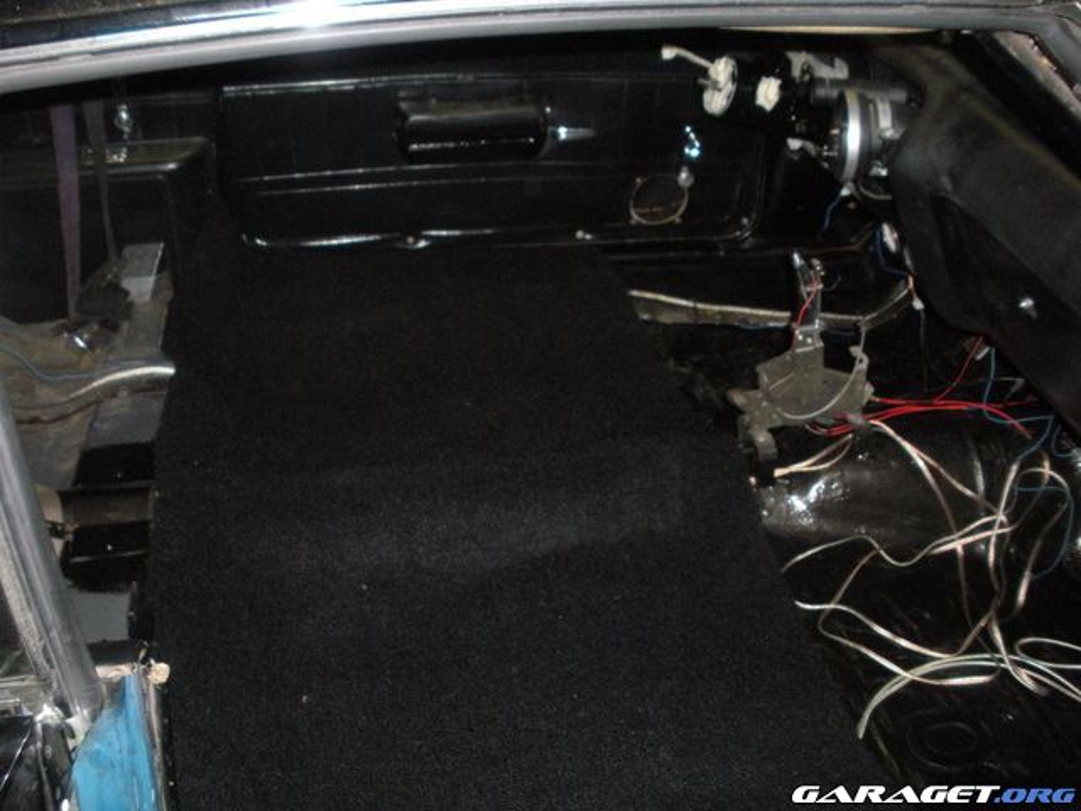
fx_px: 1124
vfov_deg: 39.7
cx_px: 540
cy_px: 406
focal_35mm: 36
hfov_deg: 51.4
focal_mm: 6.3
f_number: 3.5
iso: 400
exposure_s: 1/60
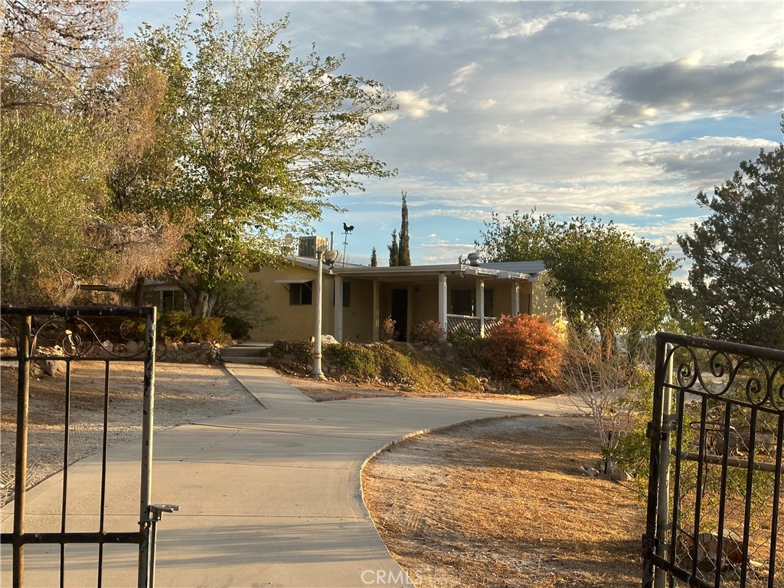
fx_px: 1087
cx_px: 392
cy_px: 294
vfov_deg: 30.3
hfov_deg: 39.7
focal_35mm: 48
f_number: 1.78
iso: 64
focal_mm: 6.86
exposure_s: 1/1323
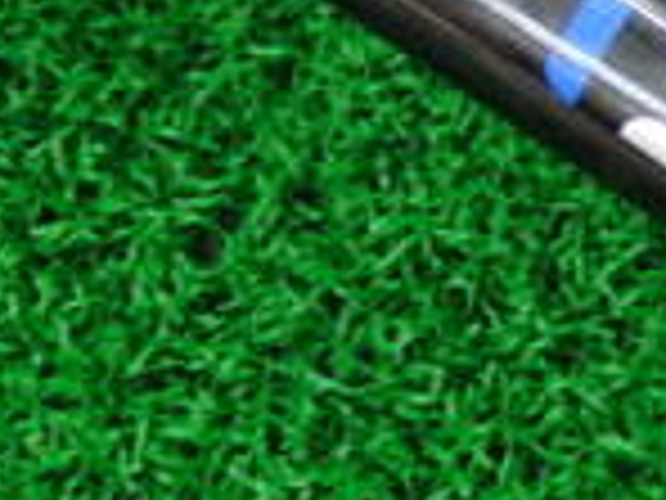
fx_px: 3078
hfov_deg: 11.6
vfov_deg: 9.3
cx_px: 1120
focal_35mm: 160
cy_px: 270
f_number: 3.6
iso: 400
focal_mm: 6.42
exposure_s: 1/30
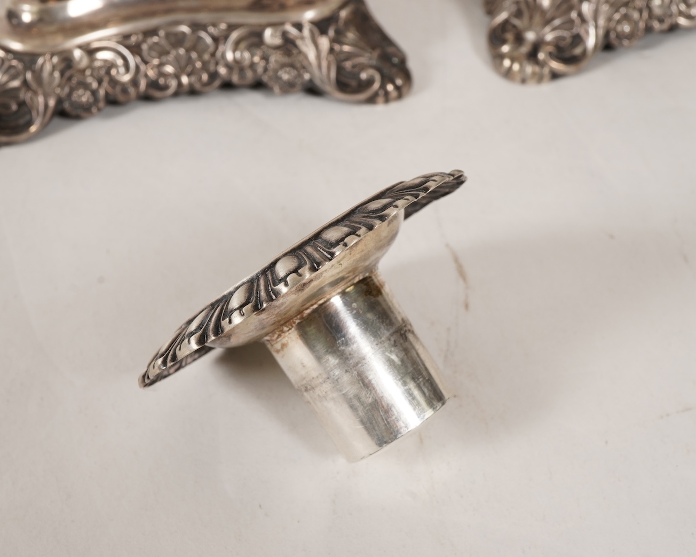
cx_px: 325
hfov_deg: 36.6
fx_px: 1050
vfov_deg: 29.7
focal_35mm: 51
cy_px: 278
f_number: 22
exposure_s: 1/125
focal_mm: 30
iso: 400
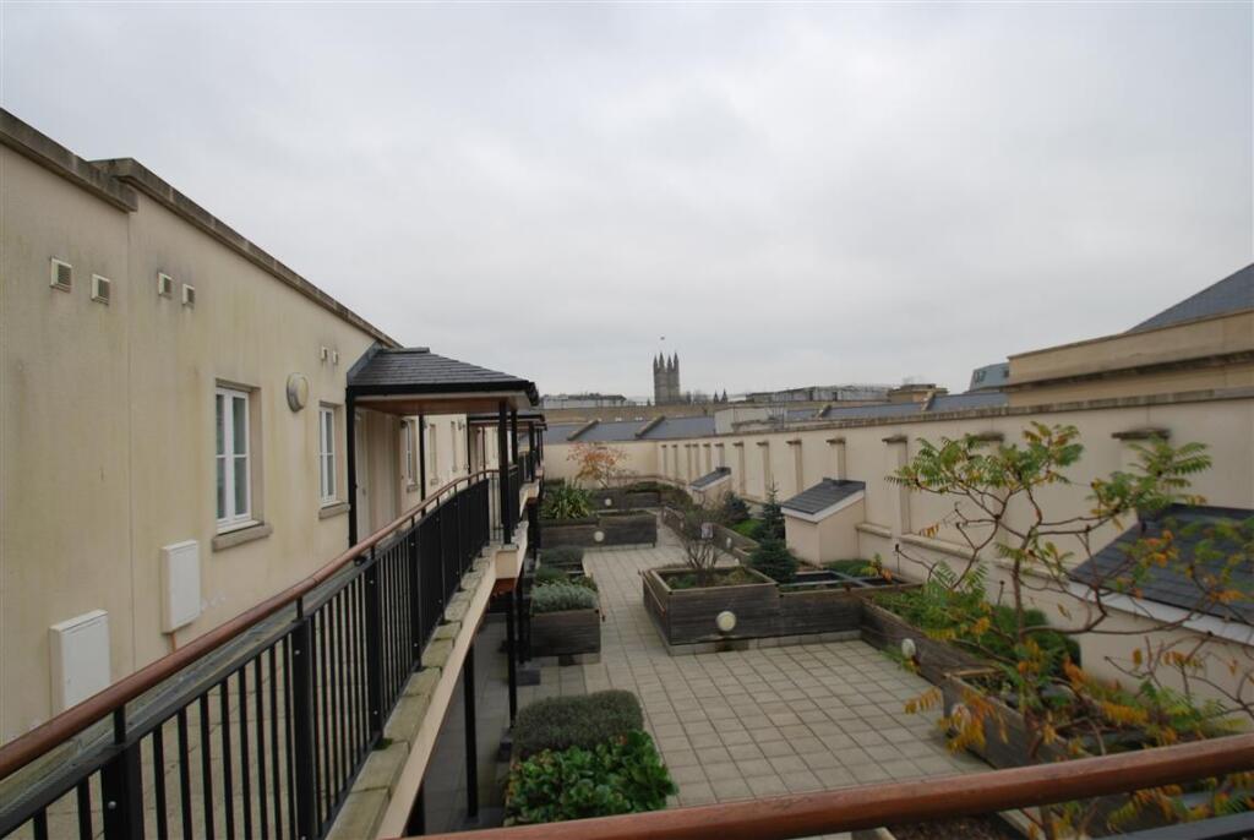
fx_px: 628
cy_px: 420
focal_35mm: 18
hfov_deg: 89.9
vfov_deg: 67.6
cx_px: 627
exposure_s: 1/125
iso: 100
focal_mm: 12
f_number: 5.6
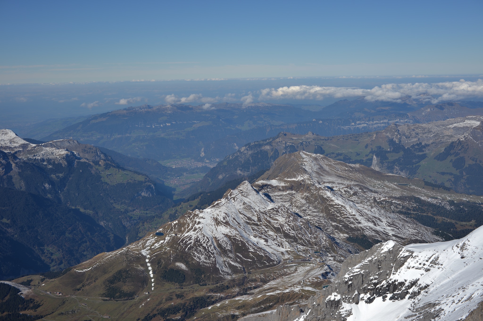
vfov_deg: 29.8
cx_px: 242
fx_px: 603
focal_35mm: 45
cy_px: 160
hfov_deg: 43.6
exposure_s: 1/320
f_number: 8
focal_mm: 45
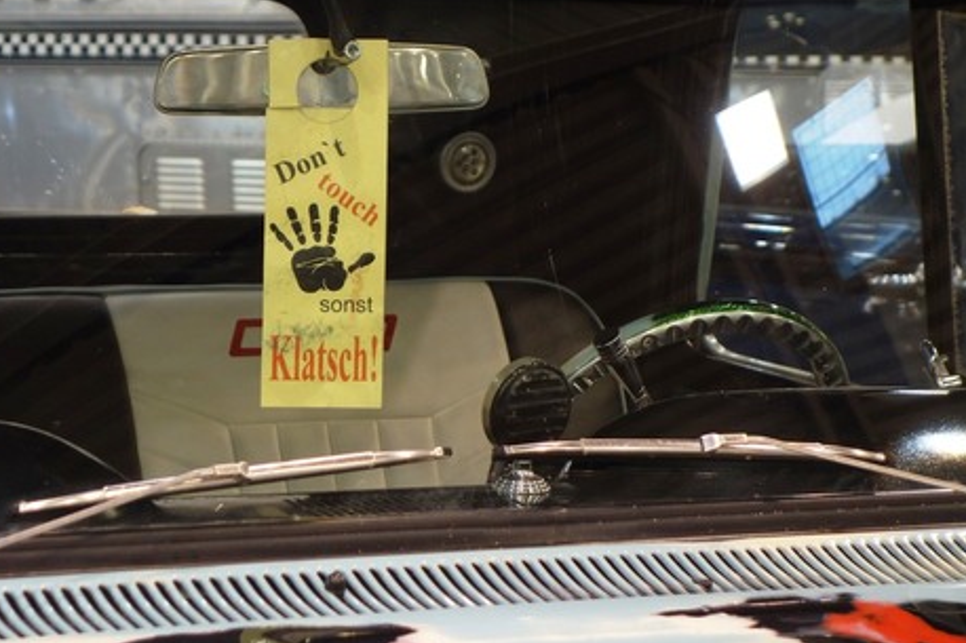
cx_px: 369
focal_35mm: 131
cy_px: 229
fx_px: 3514
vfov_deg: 10.5
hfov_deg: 15.6
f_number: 4.9
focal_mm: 37.1
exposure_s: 1/40
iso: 400
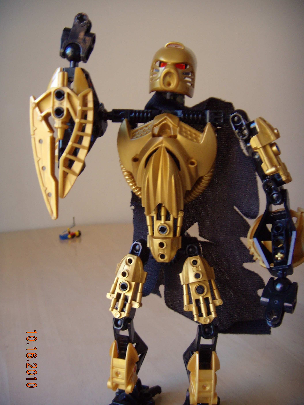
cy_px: 202
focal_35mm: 38
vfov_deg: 49.0
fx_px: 445
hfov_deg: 37.7
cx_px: 152
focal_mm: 6.4
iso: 100
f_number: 3.5
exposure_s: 1/16.7
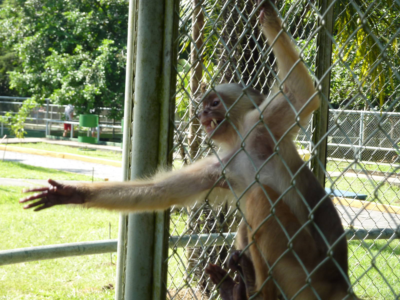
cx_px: 200
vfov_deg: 14.2
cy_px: 150
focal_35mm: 104
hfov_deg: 18.9
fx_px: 1202
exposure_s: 1/100
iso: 80
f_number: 4.3
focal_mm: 17
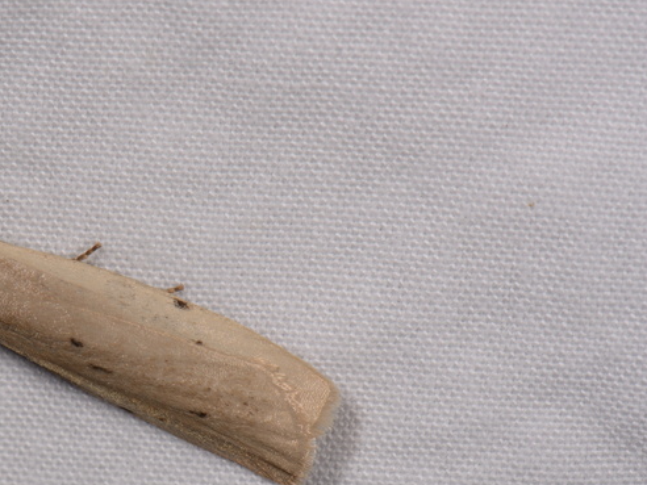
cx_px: 160
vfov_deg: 7.5
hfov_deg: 10.0
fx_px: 3678
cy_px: 330
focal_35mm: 197
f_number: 25
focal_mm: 85
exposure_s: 1/60
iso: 100
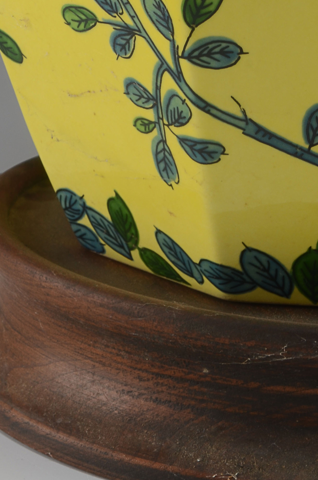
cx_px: 128
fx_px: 2690
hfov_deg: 6.8
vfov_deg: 10.1
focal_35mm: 202
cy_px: -26
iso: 100
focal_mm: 55
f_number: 14
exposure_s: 1/80
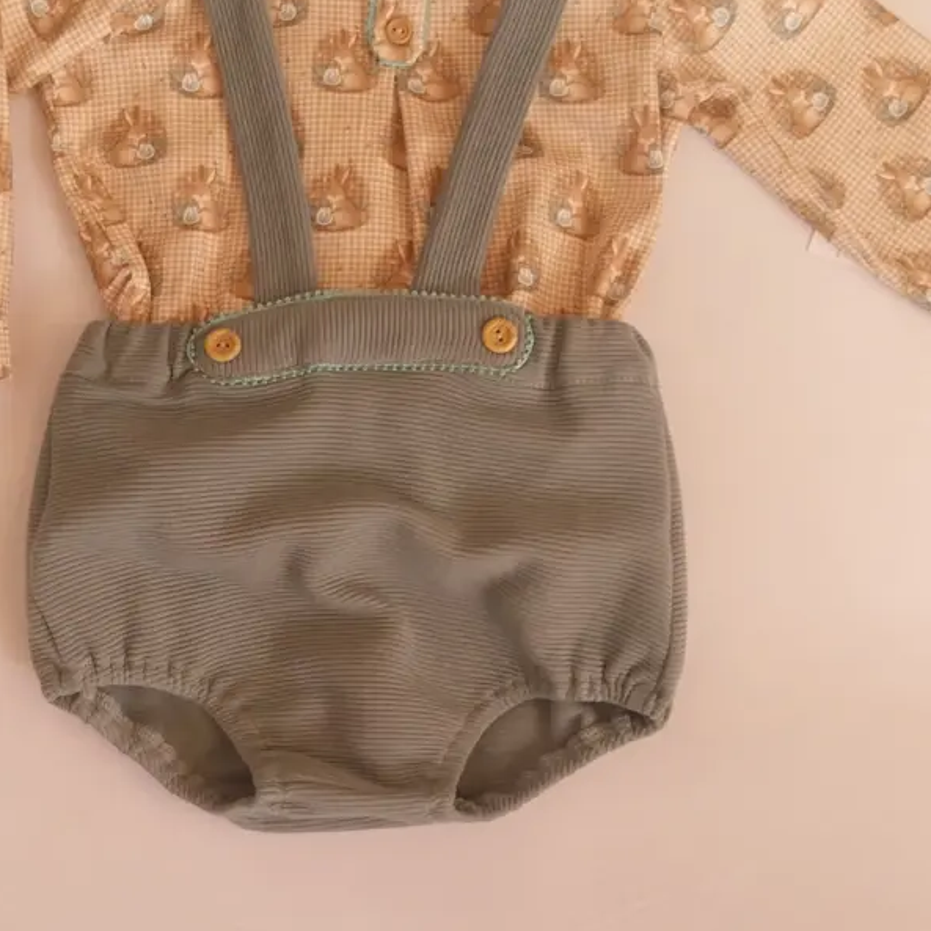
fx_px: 943
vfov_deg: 51.8
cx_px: 462
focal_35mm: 31
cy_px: 333
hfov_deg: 52.5
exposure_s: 1/50
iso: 100
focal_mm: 4
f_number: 1.8
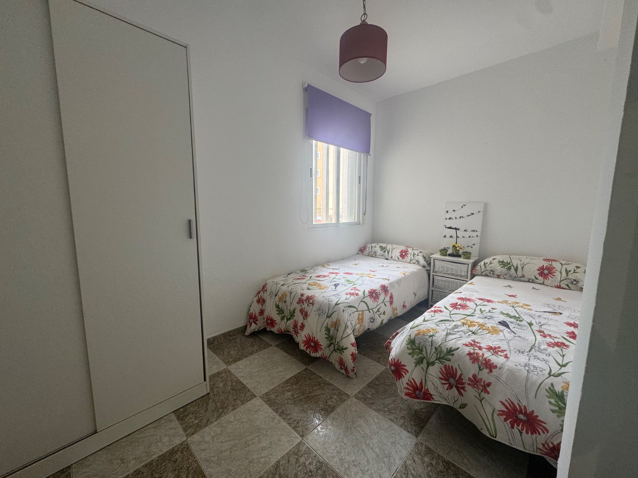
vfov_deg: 85.7
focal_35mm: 14
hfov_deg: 102.1
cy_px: 239
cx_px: 319
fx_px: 258
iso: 125
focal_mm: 2.22
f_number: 2.2
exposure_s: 1/99
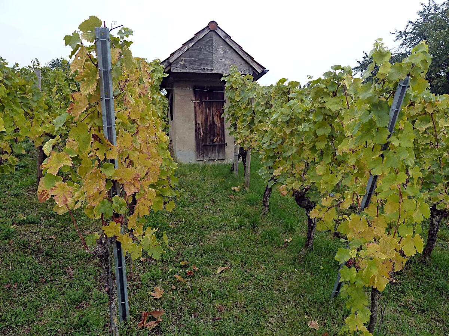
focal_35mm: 25
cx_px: 224
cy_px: 168
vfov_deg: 54.9
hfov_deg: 69.4
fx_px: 324
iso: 125
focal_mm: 4.1
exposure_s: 1/160
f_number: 4
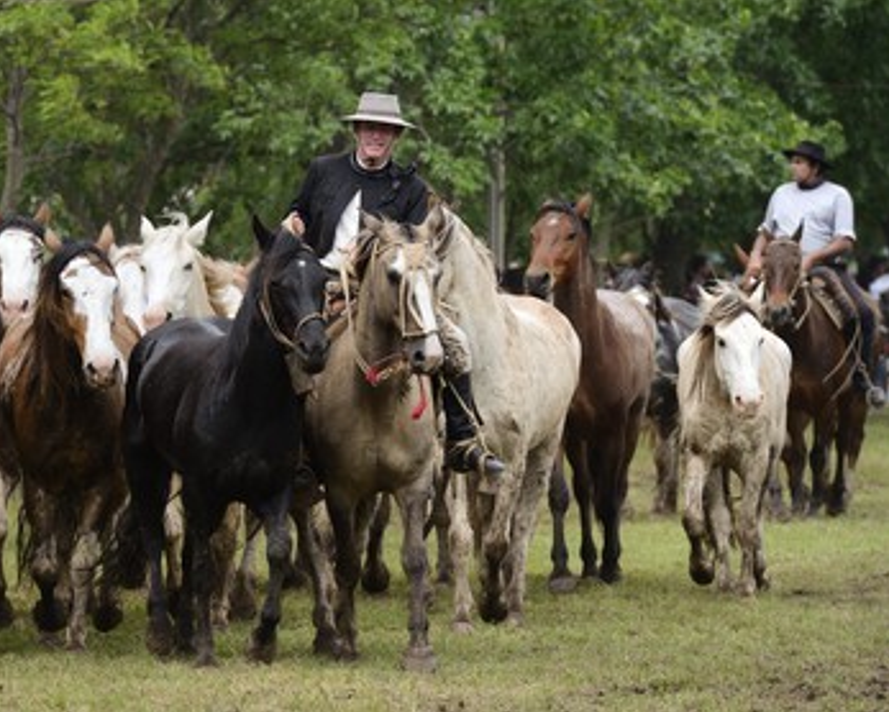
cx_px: 356
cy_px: 356
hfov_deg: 8.5
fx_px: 5976
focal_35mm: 227
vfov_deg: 6.8
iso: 400
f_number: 6.3
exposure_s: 1/400
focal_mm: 200
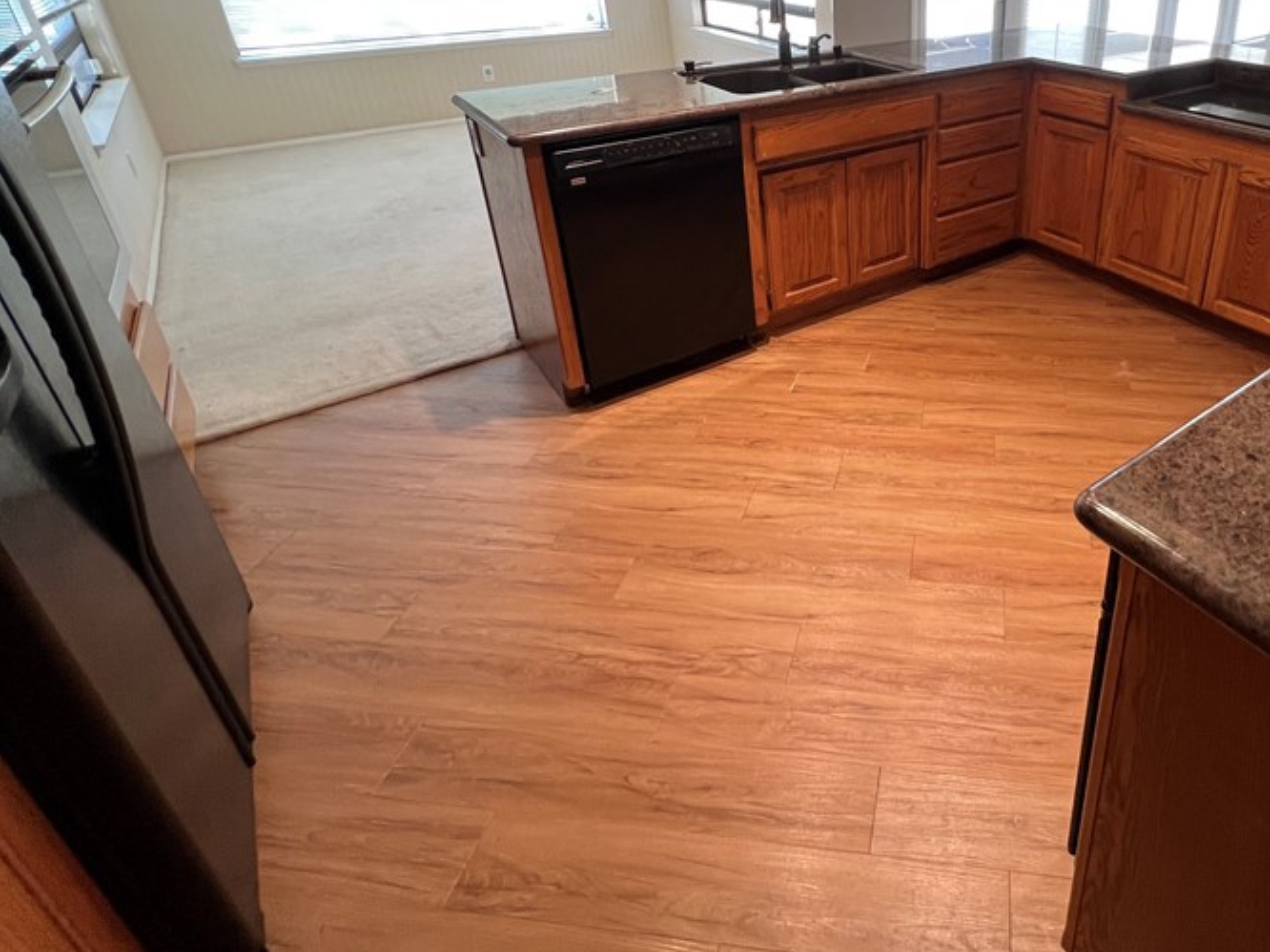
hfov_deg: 77.5
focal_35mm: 20
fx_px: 734
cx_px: 904
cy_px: 279
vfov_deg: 63.3
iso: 200
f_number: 1.8
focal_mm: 1.57
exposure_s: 1/60
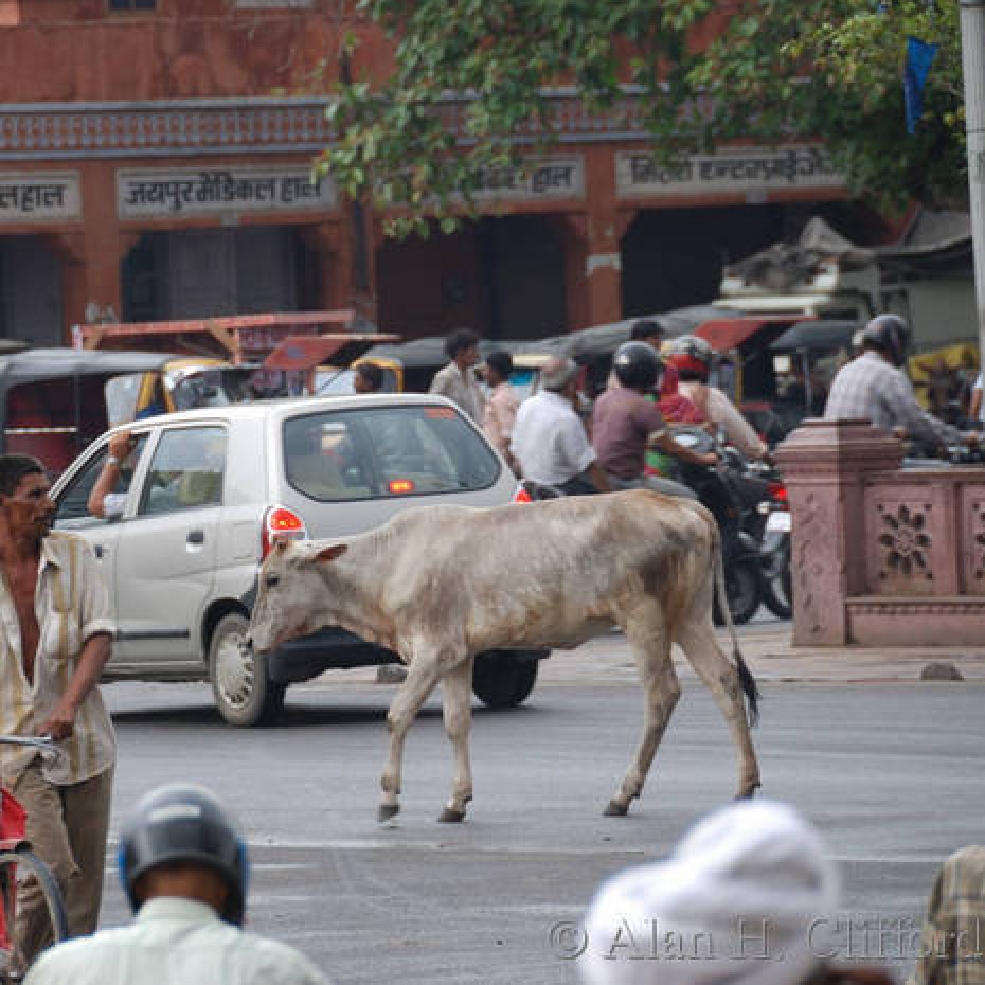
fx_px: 12362
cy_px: 494
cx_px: 301
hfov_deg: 4.6
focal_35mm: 384
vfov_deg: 4.6
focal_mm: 200
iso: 220
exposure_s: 1/160
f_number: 5.6
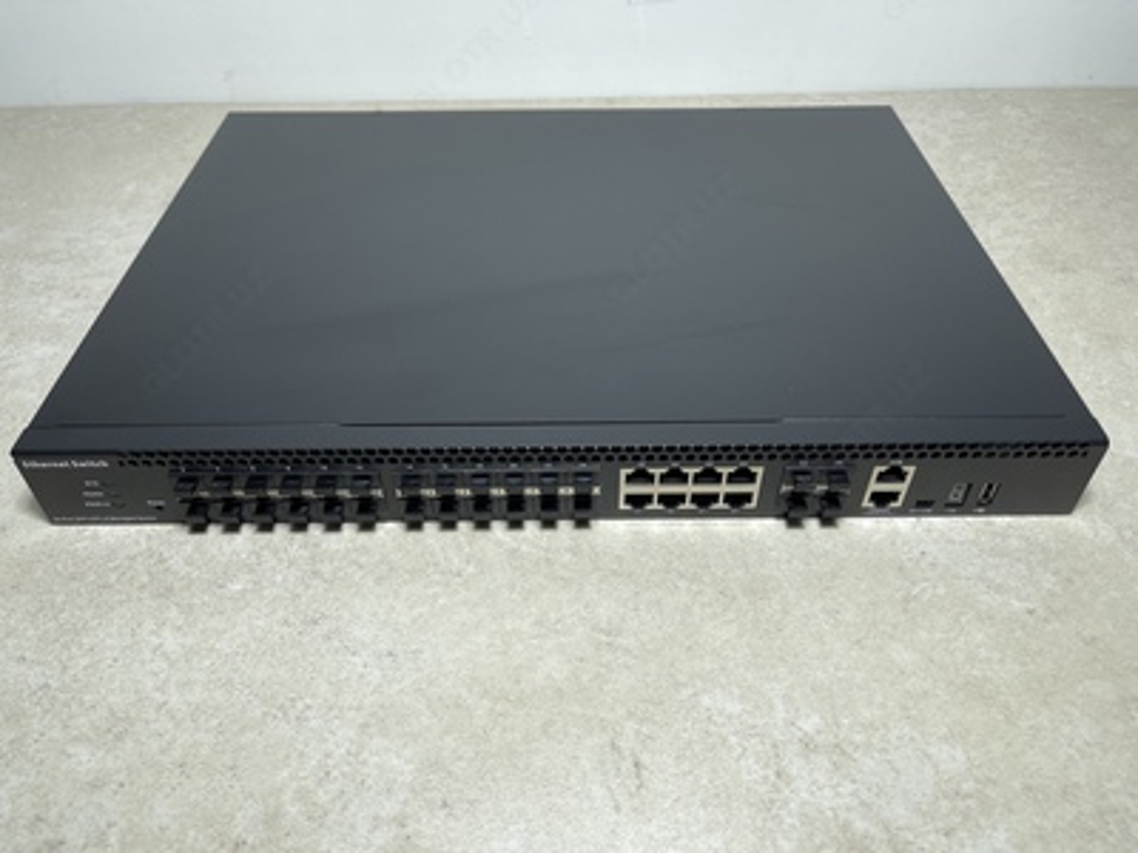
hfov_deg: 67.3
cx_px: 569
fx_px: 855
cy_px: 426
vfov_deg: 53.1
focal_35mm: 26
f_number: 1.6
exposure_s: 1/709
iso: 32
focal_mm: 5.1
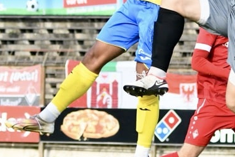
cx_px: 244
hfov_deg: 7.0
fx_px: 1921
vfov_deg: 4.7
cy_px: 12
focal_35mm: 294
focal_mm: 86
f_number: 4.5
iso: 2000
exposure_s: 1/1600
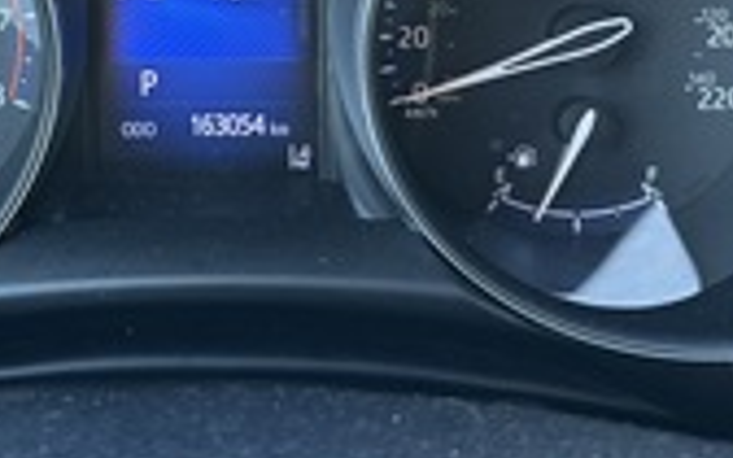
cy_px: -50
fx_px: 1378
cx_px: 183
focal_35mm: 69
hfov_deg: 29.3
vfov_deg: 18.2
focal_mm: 5.96
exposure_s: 1/62
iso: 125
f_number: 1.6
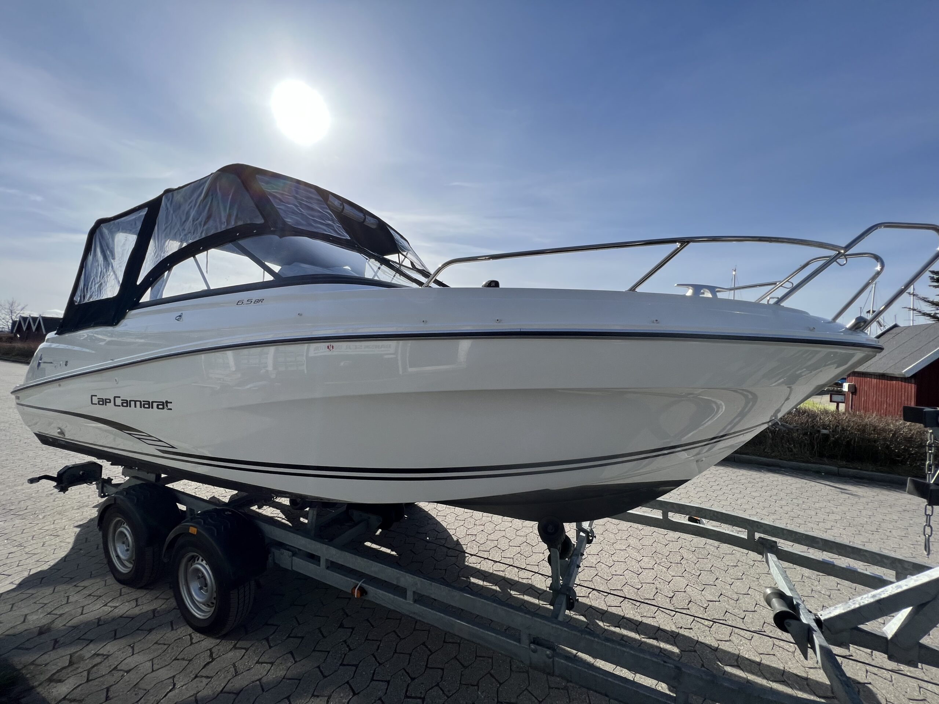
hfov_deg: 106.2
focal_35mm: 13
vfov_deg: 89.9
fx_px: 353
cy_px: 352
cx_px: 470
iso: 32
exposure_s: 1/2481
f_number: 1.8
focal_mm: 1.57
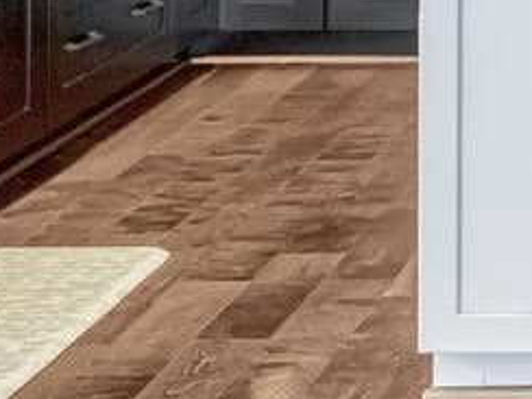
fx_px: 1983
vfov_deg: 10.7
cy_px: -361
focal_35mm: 129
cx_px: 1000
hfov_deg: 13.5
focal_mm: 16
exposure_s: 1/10
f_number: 7.1
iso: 1250
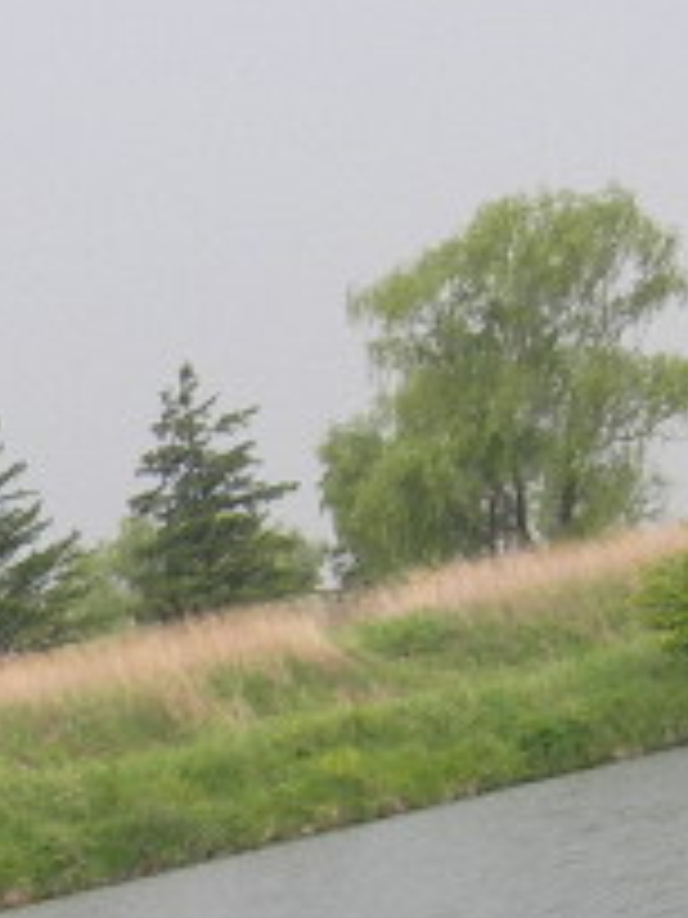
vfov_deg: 10.1
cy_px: 1274
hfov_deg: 7.4
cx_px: -814
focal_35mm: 191
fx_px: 5062
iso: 50
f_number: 2.8
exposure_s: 1/72
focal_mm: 7.8
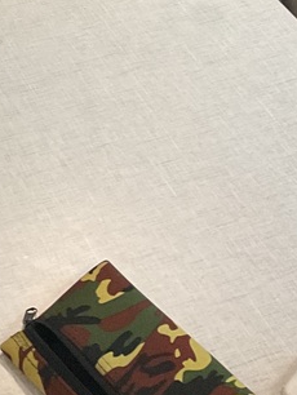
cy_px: -196
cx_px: -195
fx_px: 1108
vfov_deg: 18.0
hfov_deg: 14.0
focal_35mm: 97
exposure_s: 1/60
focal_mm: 3
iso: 200
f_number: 1.8
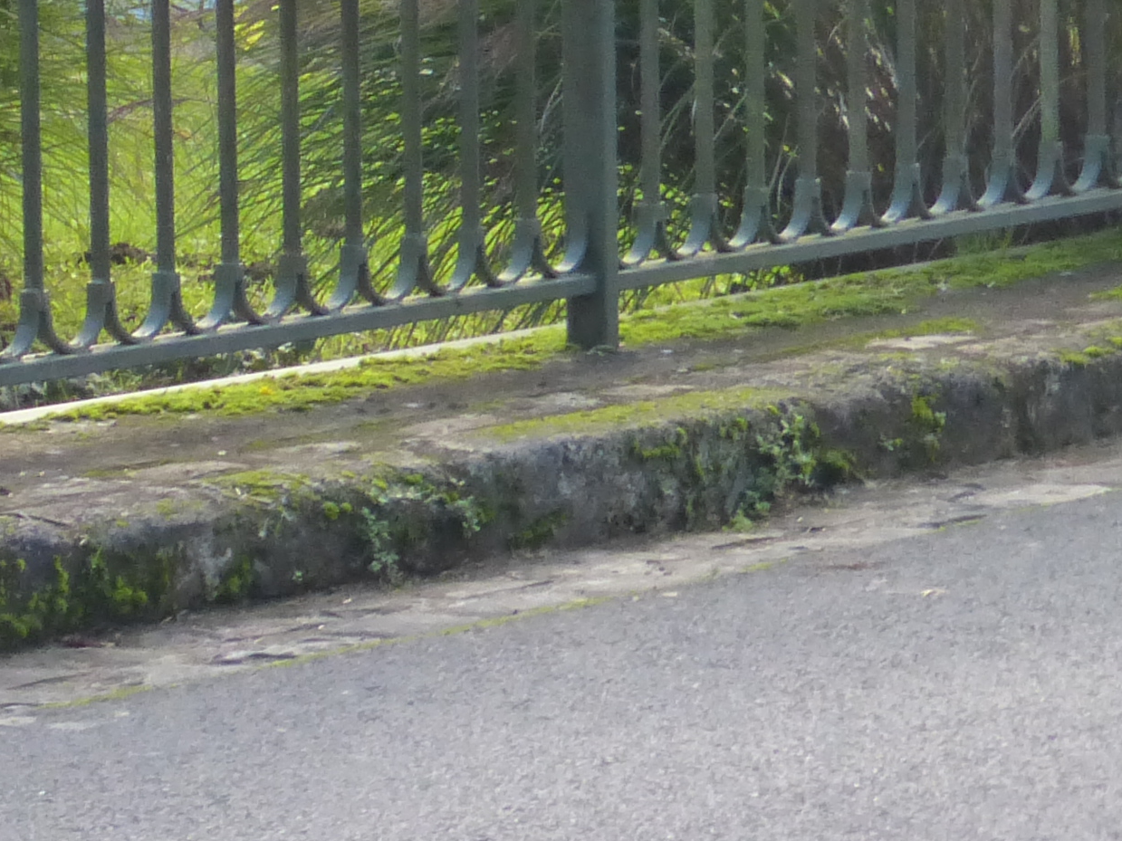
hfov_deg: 9.0
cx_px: -714
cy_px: -718
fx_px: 6871
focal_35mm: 212
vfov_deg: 6.8
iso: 320
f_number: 4.6
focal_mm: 9.7
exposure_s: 1/200
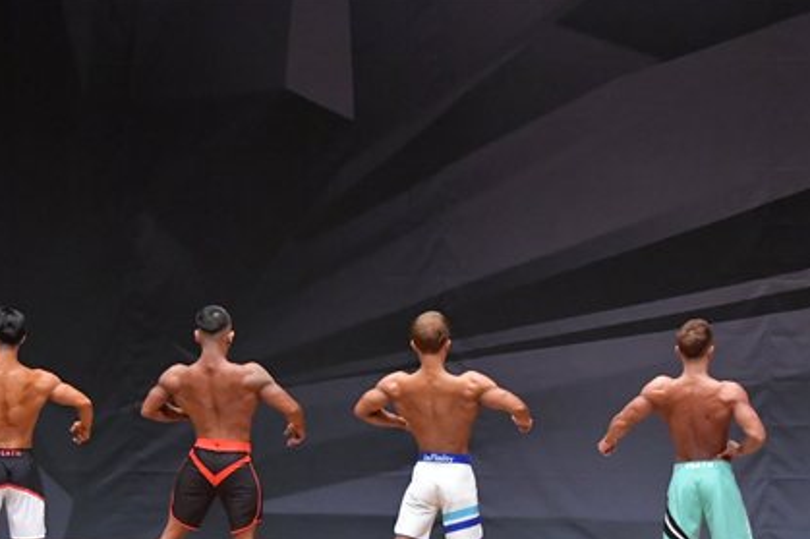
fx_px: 4363
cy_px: 489
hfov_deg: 10.6
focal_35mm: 194
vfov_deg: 7.1
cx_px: 366
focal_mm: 70
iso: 6400
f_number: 5.6
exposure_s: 1/400
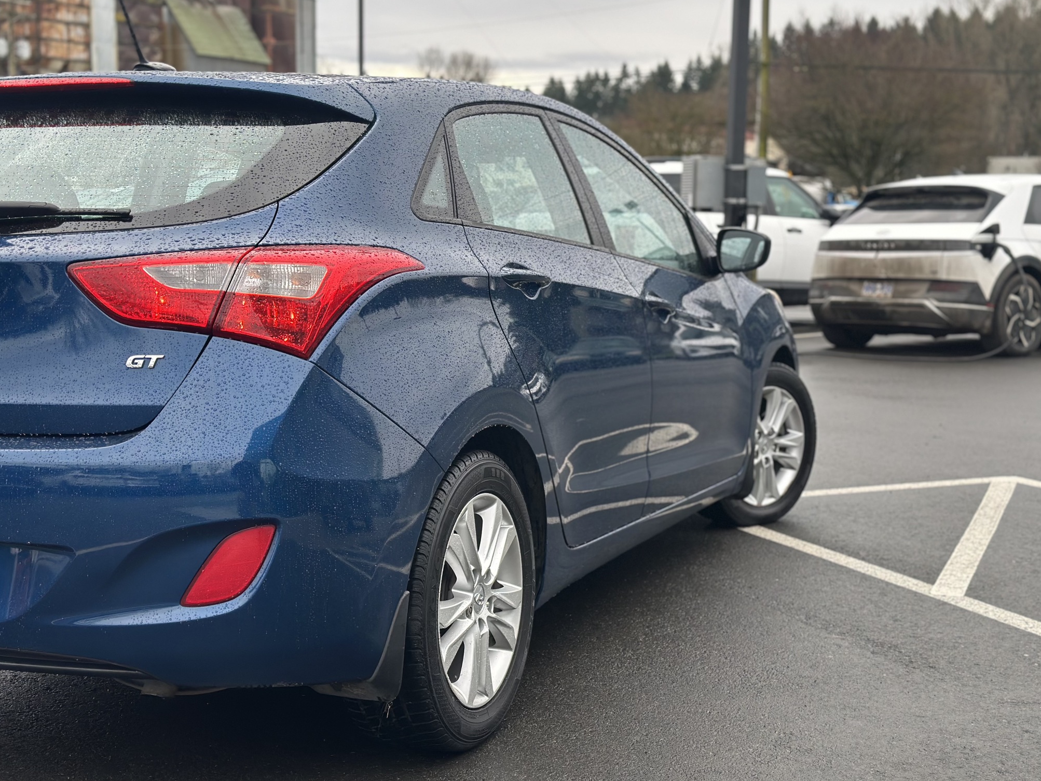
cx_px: 519
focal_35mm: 49
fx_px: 1474
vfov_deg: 29.7
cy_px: 383
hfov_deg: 38.9
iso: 80
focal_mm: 6.86
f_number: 1.78
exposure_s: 1/535
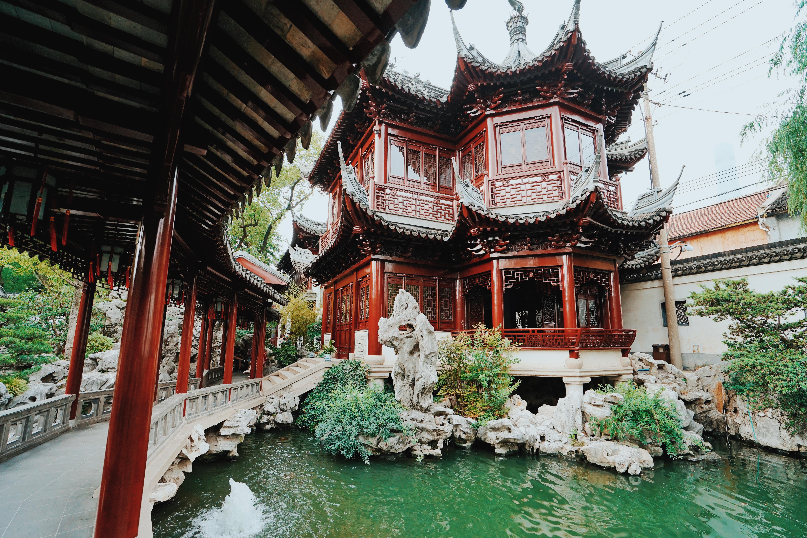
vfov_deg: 73.7
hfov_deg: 96.7
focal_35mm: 16
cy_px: 269
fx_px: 359
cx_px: 404
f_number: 5.6
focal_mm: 16
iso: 640
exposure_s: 1/400
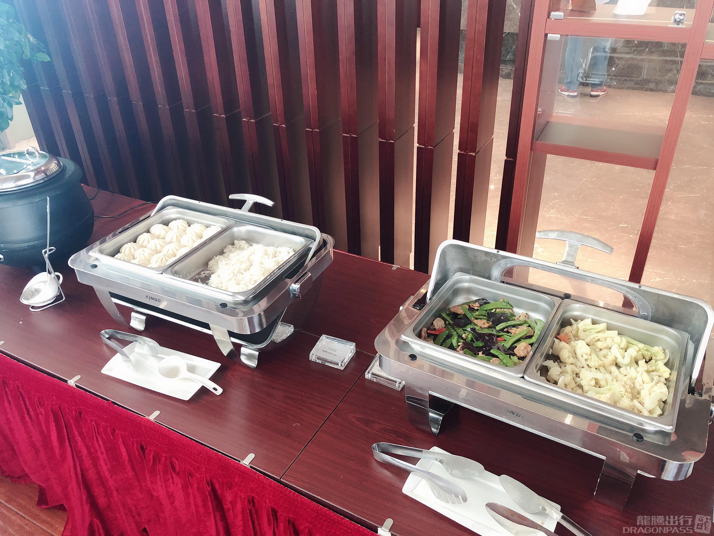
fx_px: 578
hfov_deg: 63.4
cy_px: 268
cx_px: 357
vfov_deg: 49.7
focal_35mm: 28
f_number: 1.8
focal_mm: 4
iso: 100
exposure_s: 1/11
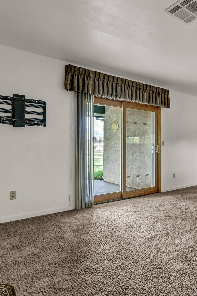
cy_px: 149
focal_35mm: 25
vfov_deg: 71.5
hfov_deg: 48.2
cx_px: 160
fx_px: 205
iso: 1600
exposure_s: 1/40
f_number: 10
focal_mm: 16
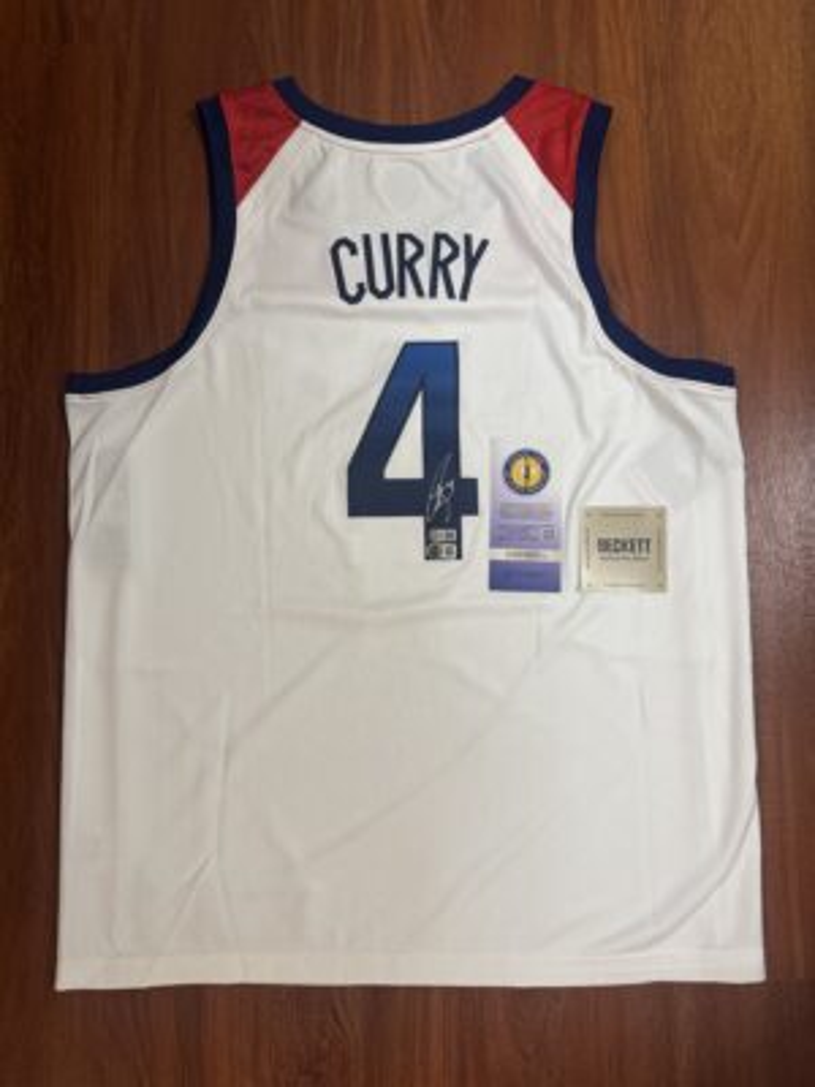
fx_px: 753
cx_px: 408
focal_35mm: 24
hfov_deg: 56.8
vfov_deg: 71.6
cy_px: 544
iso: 320
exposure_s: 1/60
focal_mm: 6.76
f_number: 1.78
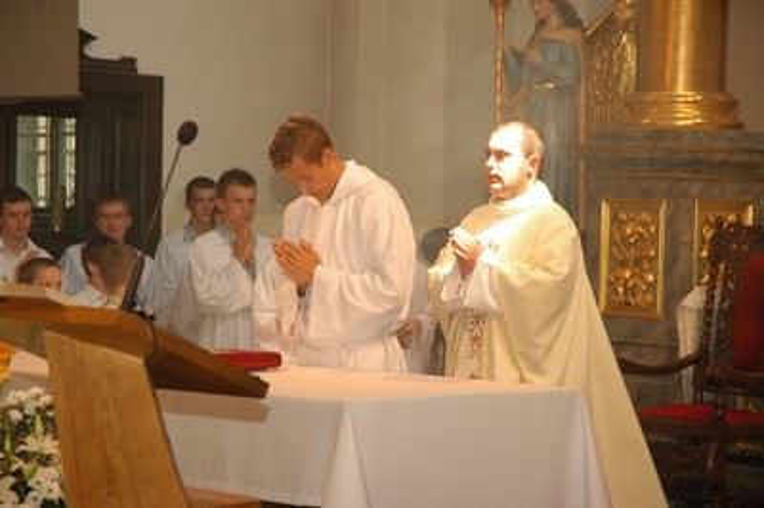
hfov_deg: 19.5
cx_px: 382
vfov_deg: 13.0
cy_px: 254
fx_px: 2226
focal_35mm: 105
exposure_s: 1/60
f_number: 4.5
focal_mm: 70
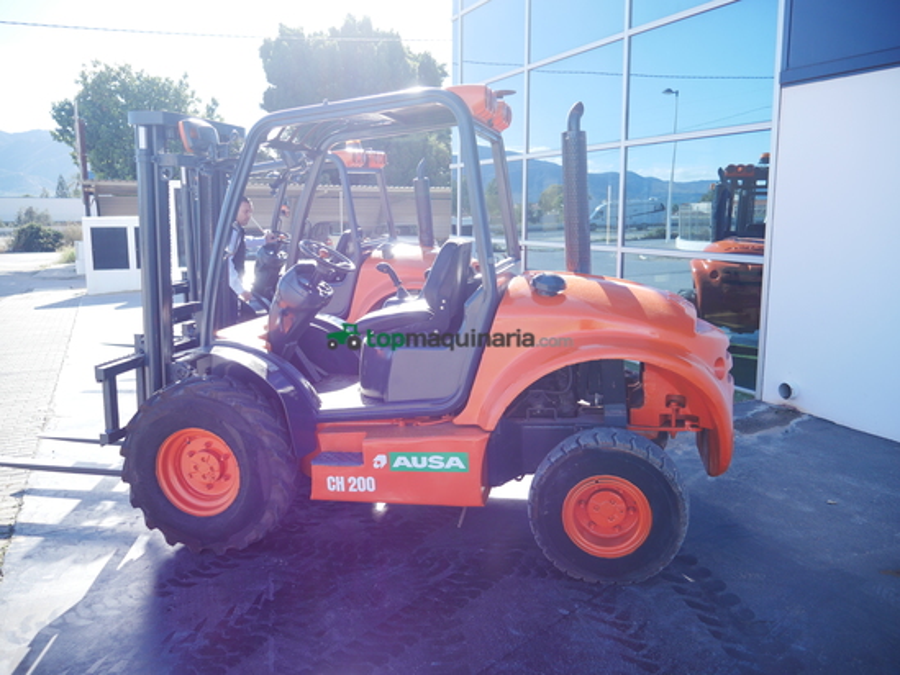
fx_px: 728
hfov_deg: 63.4
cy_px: 338
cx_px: 450
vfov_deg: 49.8
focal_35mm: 28
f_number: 3.5
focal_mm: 14
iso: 200
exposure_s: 1/500
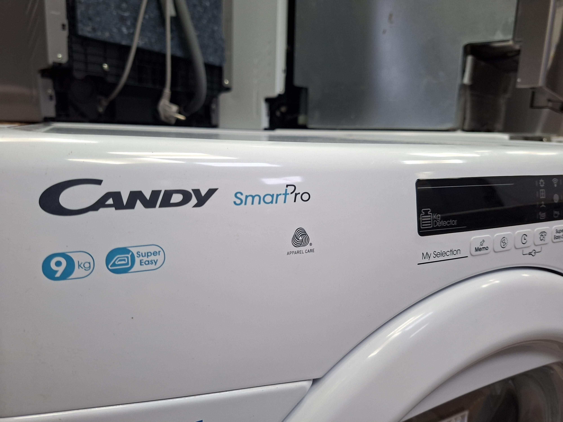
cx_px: 282
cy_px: 211
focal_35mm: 23
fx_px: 374
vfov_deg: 58.9
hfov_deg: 73.9
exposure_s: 1/100
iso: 250
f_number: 1.8
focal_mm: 5.54
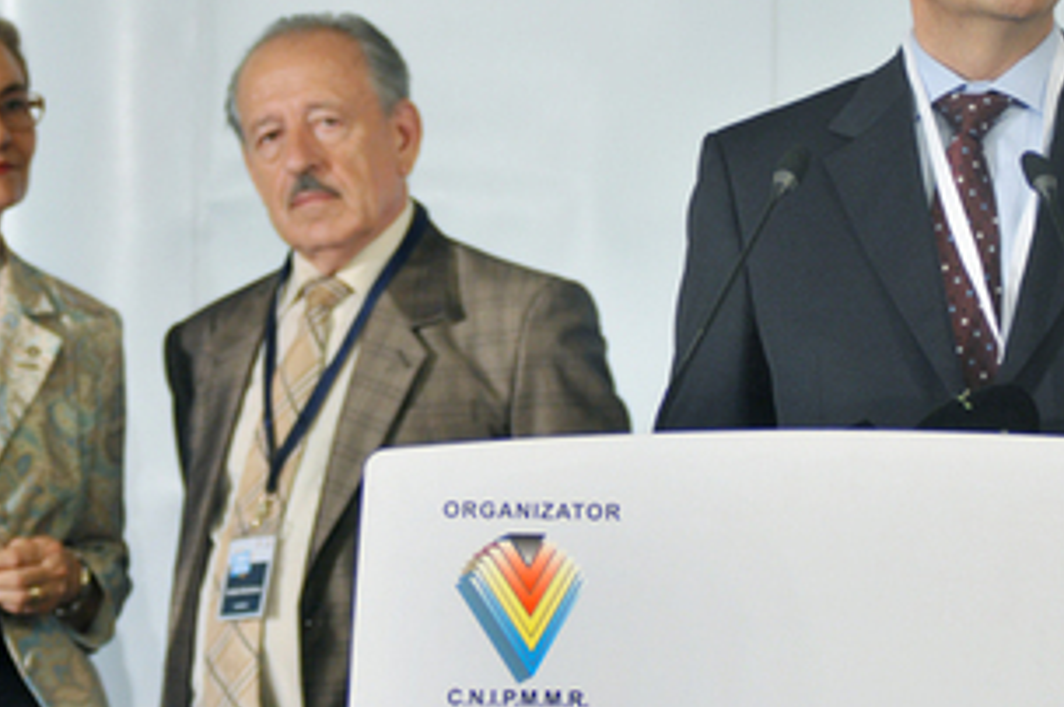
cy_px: 159
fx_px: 6318
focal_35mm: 214
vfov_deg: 6.4
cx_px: 495
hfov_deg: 9.6
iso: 640
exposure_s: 1/125
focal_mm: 80
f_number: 2.8
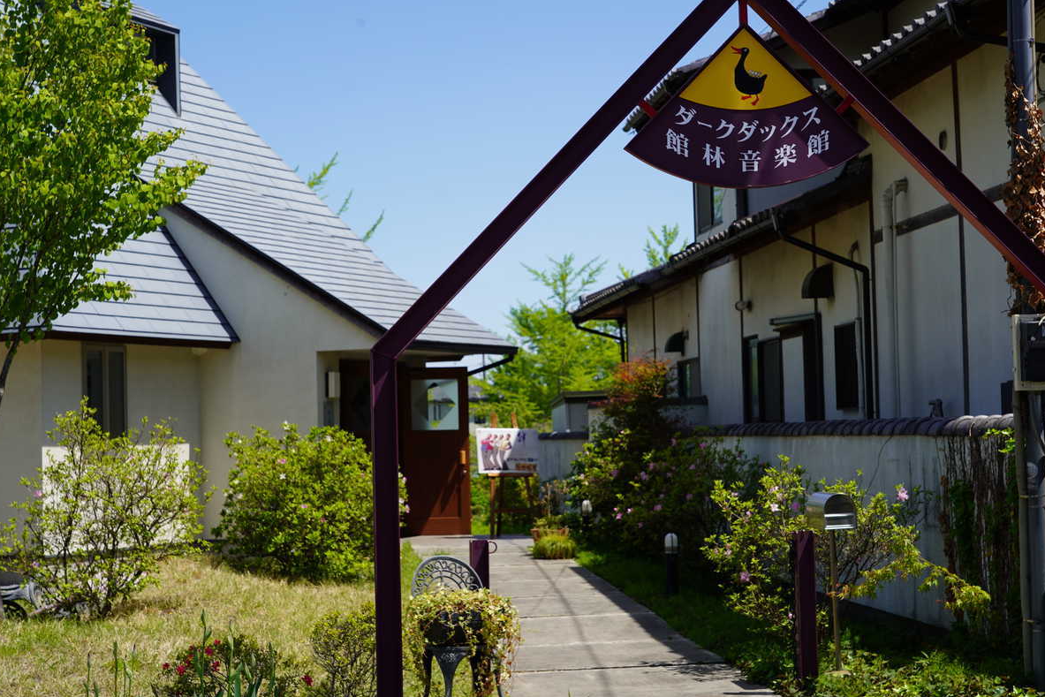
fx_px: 2032
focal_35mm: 70
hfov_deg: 28.8
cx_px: 519
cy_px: 345
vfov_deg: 19.5
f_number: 10
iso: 100
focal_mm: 69
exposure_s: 1/200
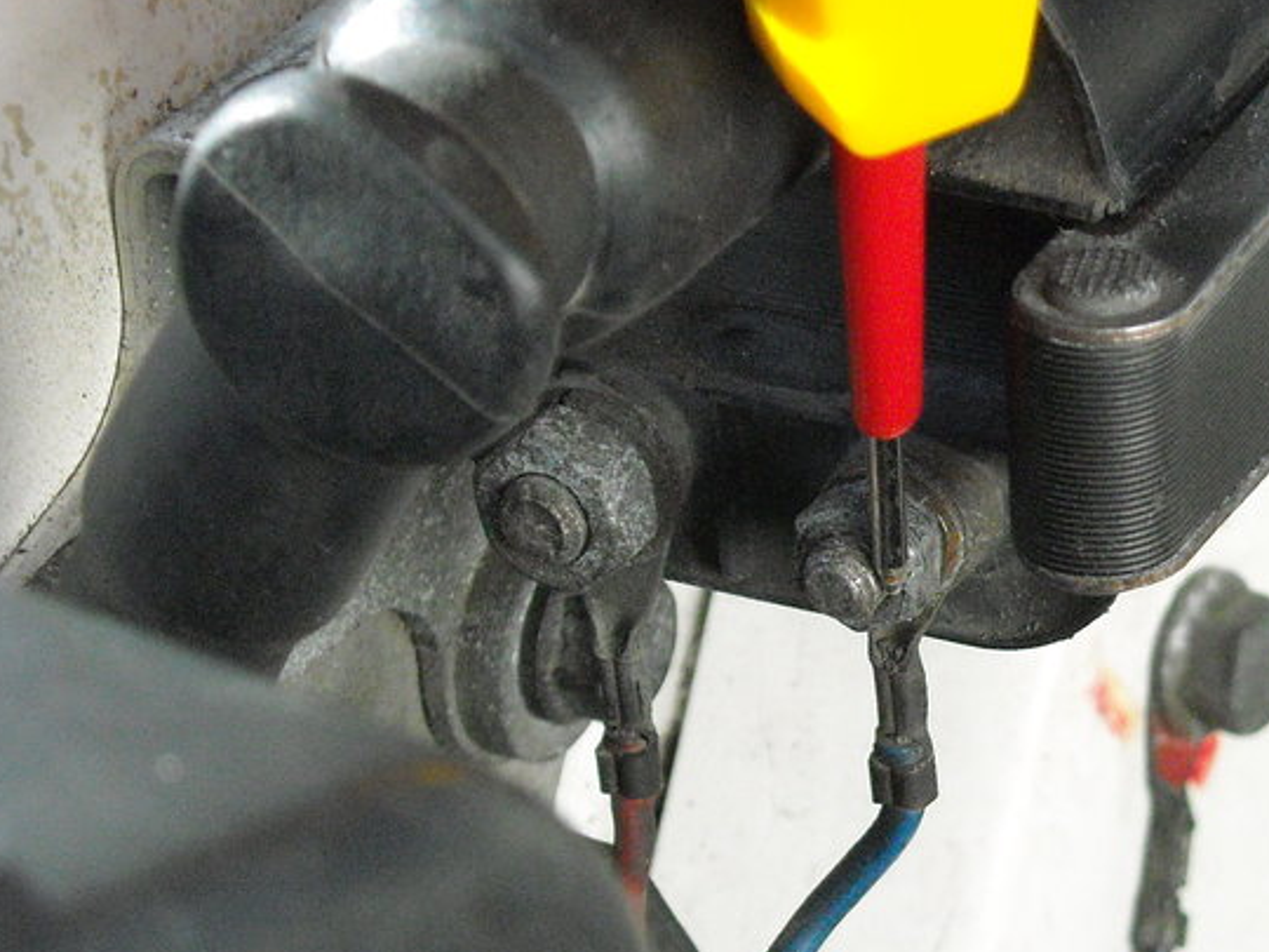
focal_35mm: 154
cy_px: 519
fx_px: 5646
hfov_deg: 12.8
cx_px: 914
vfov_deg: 9.6
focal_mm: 17.1
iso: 565
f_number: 4.7
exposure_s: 1/239
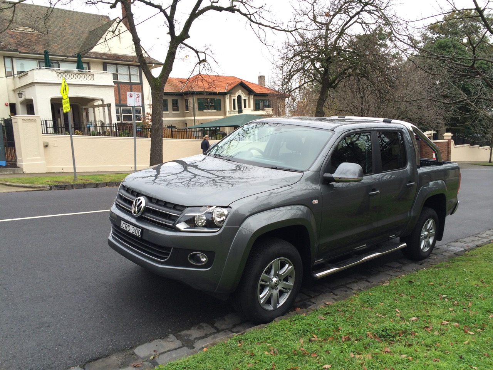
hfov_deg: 60.0
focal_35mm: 30
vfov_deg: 46.8
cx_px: 246
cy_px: 185
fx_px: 427
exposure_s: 1/120
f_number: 2.2
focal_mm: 4.12
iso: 50
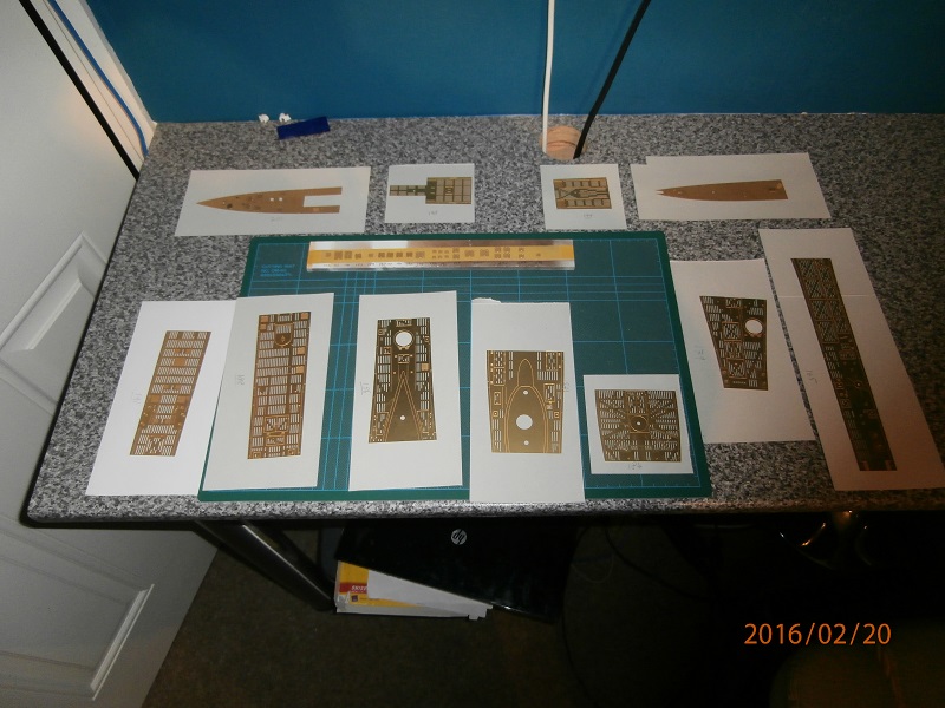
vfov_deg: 56.8
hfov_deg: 71.6
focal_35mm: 24
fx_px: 655
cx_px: 472
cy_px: 354
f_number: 3
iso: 200
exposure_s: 1/30
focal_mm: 4.2
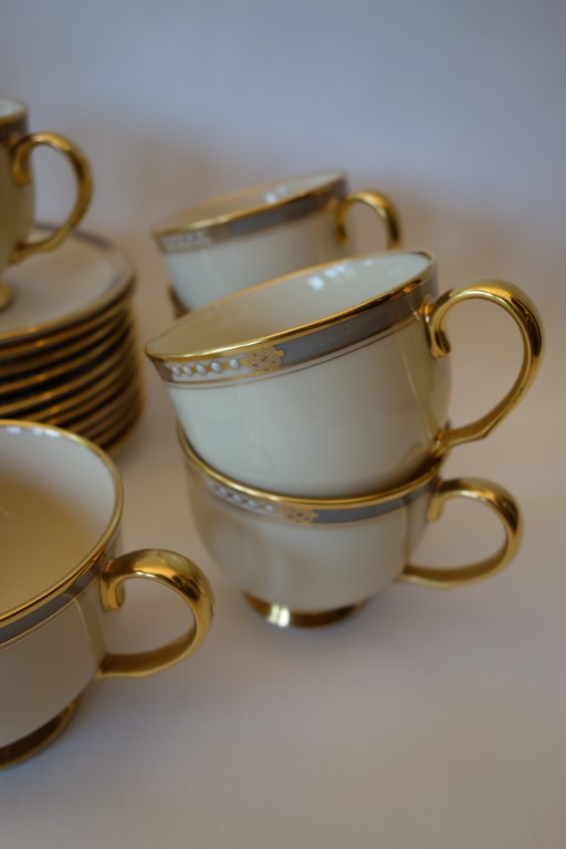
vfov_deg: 65.5
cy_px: 424
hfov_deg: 46.4
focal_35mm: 28
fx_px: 660
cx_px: 283
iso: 250
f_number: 2.8
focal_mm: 10.4
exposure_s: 1/200
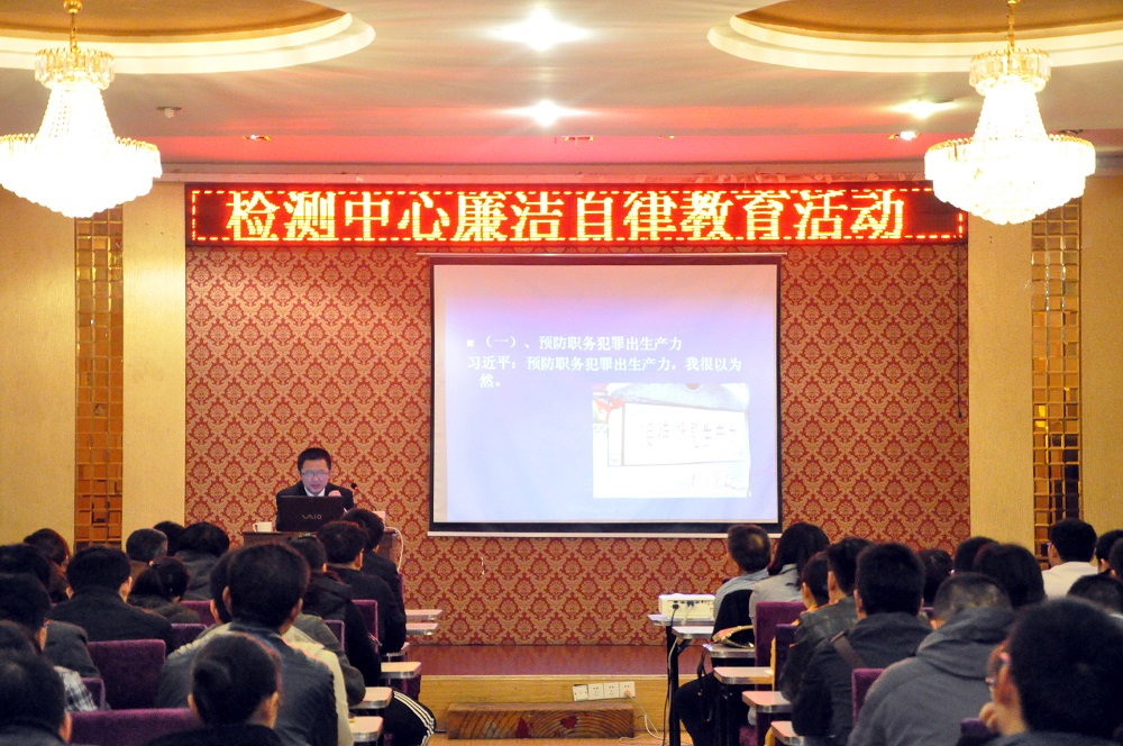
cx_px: 562
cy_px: 373
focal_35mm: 78
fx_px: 2430
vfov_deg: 17.4
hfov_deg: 26.0
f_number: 5
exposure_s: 1/25
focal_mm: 52
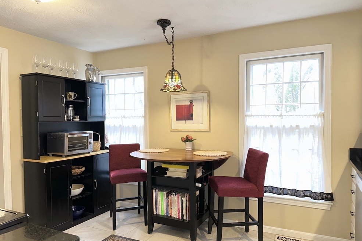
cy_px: 128
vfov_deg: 49.5
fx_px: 261
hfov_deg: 69.4
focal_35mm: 26
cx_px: 182
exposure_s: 1/24
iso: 80
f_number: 1.78
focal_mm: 6.86
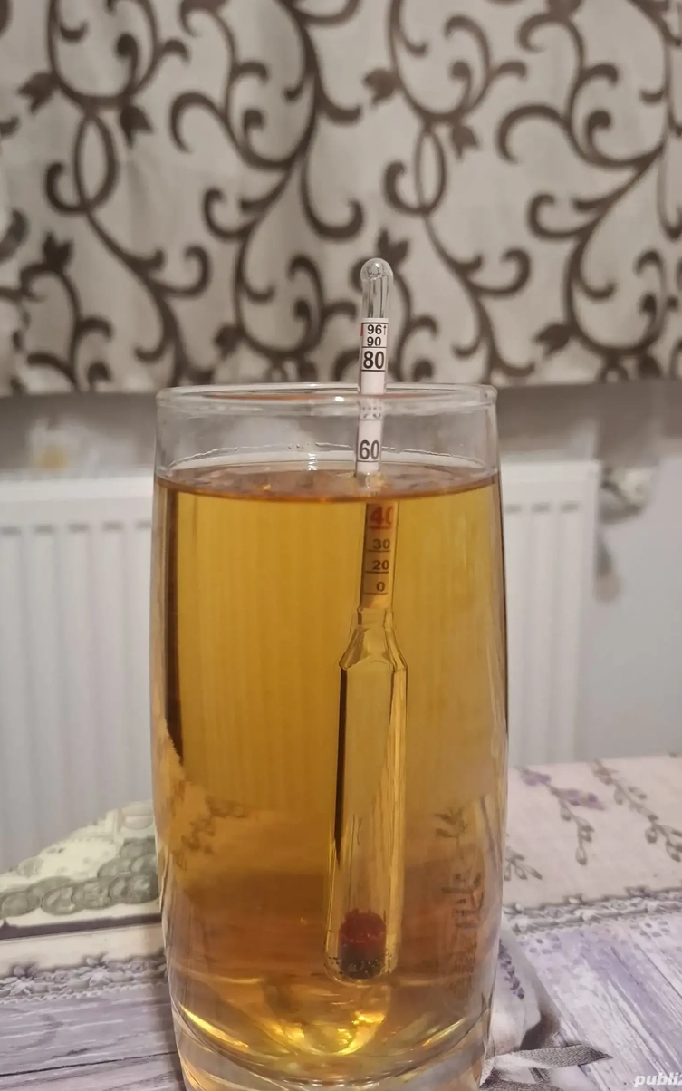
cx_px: 276
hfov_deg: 45.8
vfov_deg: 68.2
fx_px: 803
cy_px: 488
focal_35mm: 27
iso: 400
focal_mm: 5.54
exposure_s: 1/33
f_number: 1.8
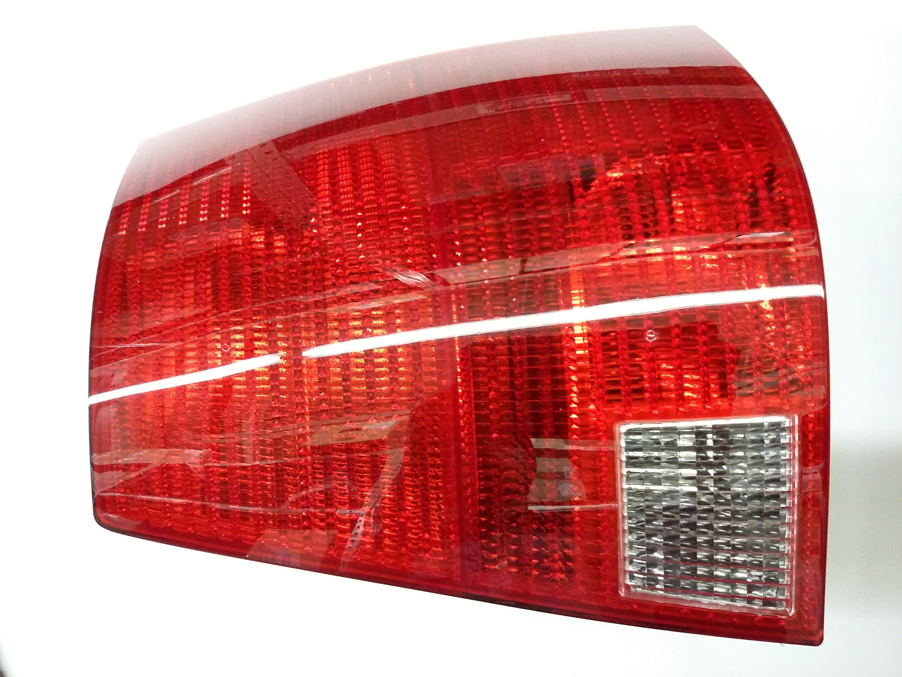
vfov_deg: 44.2
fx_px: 834
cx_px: 451
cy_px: 338
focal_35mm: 32
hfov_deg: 56.8
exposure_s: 1/15
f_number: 2.4
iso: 400
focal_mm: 3.4
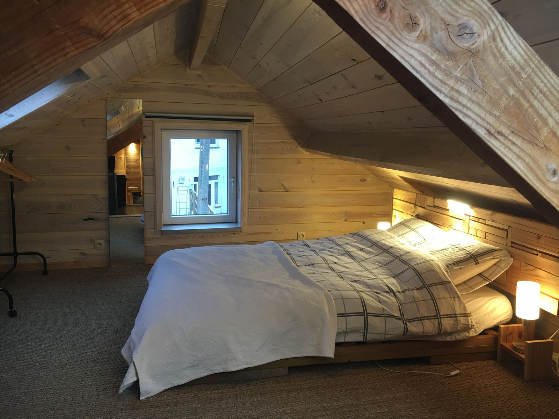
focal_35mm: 29
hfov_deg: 61.7
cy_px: 210
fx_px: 468
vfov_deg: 48.2
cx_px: 280
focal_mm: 4.15
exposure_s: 1/33
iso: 125
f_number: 2.2
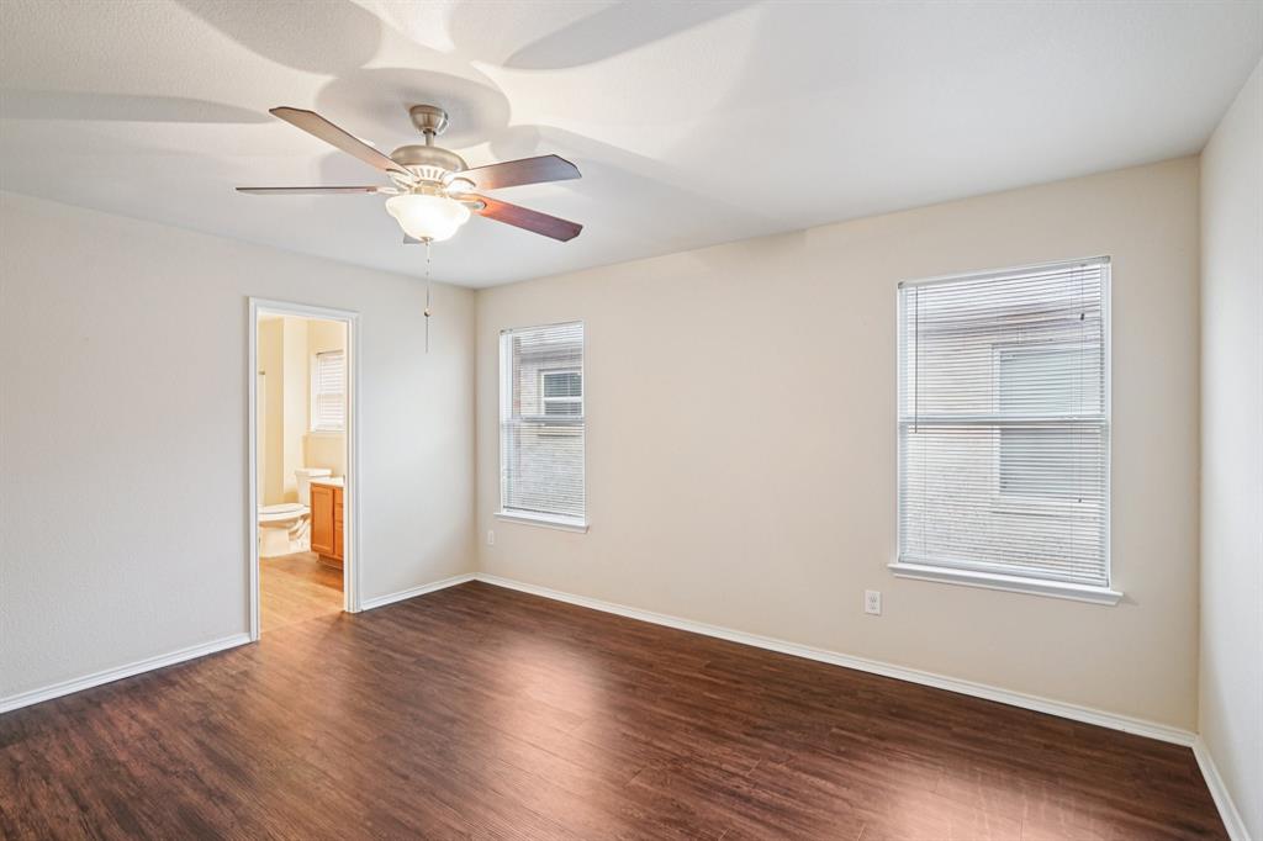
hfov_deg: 96.8
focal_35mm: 16
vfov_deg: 73.7
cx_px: 632
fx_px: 561
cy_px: 420
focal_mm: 16
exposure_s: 1/6
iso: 400
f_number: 7.1
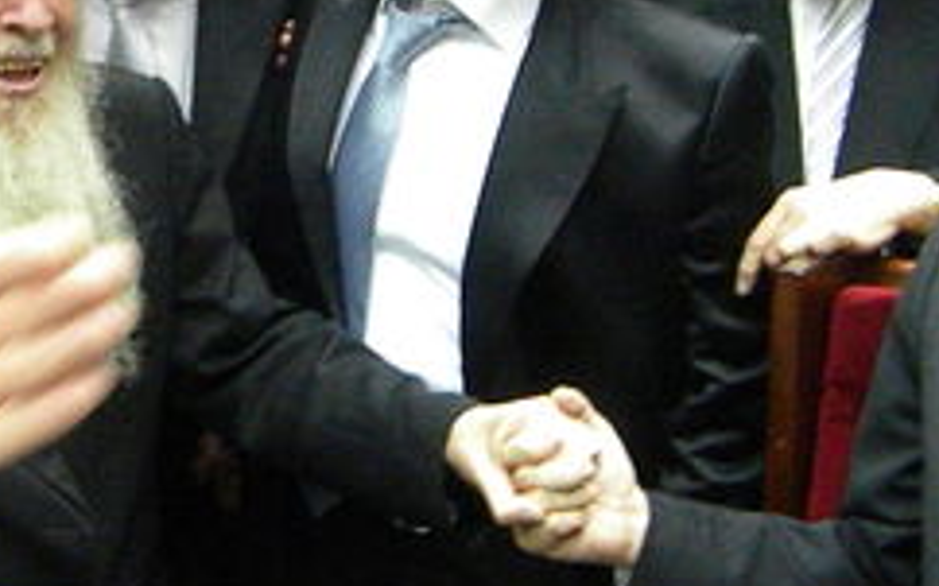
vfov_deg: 20.5
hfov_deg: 31.9
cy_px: 167
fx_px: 1611
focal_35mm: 63
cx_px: 229
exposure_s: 1/62.8
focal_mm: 6.4
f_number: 3.7
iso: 2538
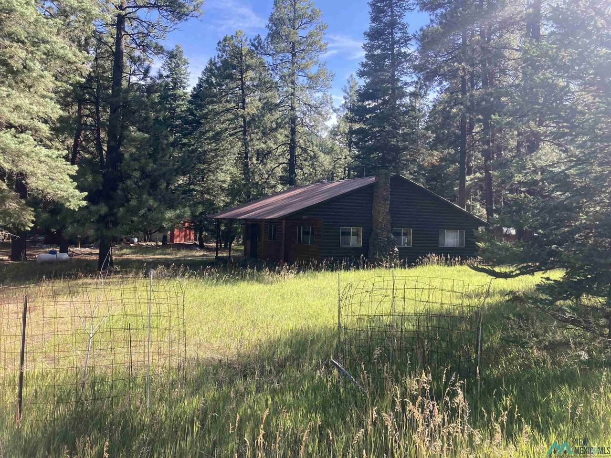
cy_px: 229
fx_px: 494
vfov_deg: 49.7
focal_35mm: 28
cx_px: 306
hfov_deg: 63.4
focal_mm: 3.99
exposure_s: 1/467
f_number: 1.8
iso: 20
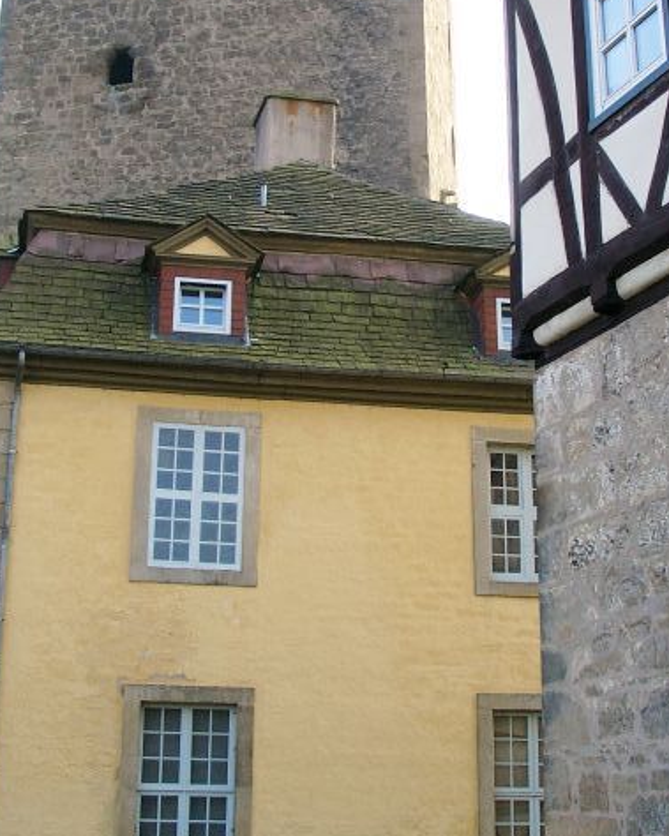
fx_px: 1386
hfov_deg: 27.1
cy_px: 312
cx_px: 376
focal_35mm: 56
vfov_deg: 33.4
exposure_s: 1/180
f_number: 4
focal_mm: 7.13
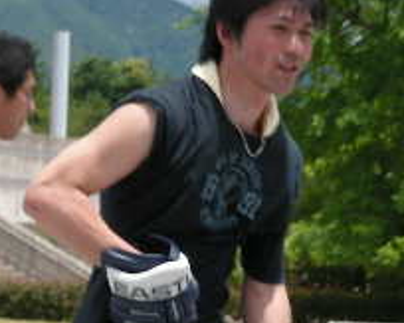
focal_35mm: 392
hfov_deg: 4.9
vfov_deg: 3.9
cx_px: -69
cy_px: 394
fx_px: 4685
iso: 50
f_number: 4
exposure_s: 1/474
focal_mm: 21.3
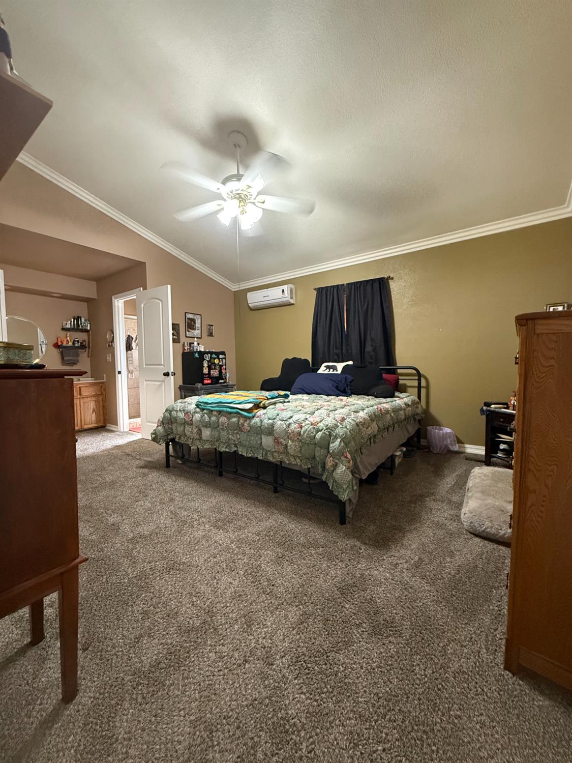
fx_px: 308
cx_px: 286
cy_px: 382
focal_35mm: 14
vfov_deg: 102.1
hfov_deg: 85.7
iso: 800
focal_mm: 2.22
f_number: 2.2
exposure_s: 1/60
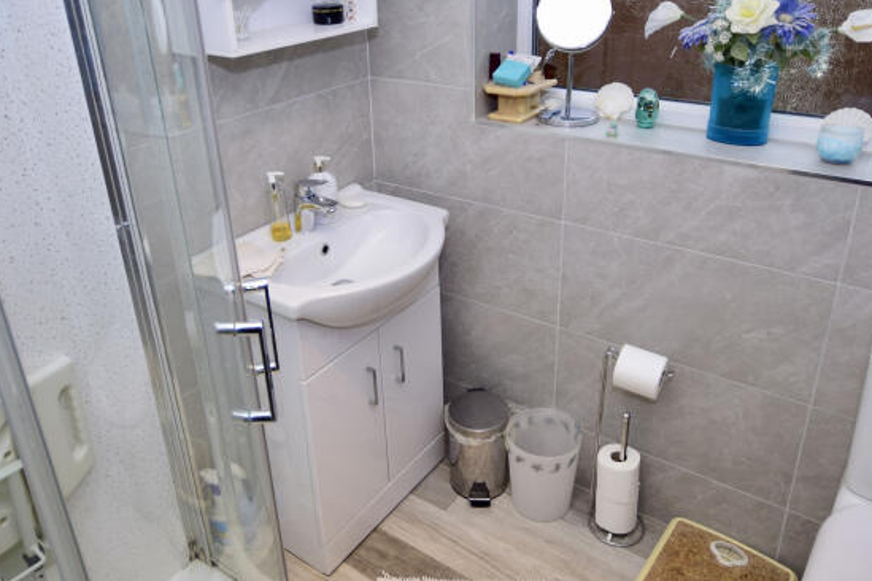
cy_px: 223
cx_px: 424
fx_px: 678
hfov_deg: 65.5
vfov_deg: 46.1
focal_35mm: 28
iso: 250
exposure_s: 1/125
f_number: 4
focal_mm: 10
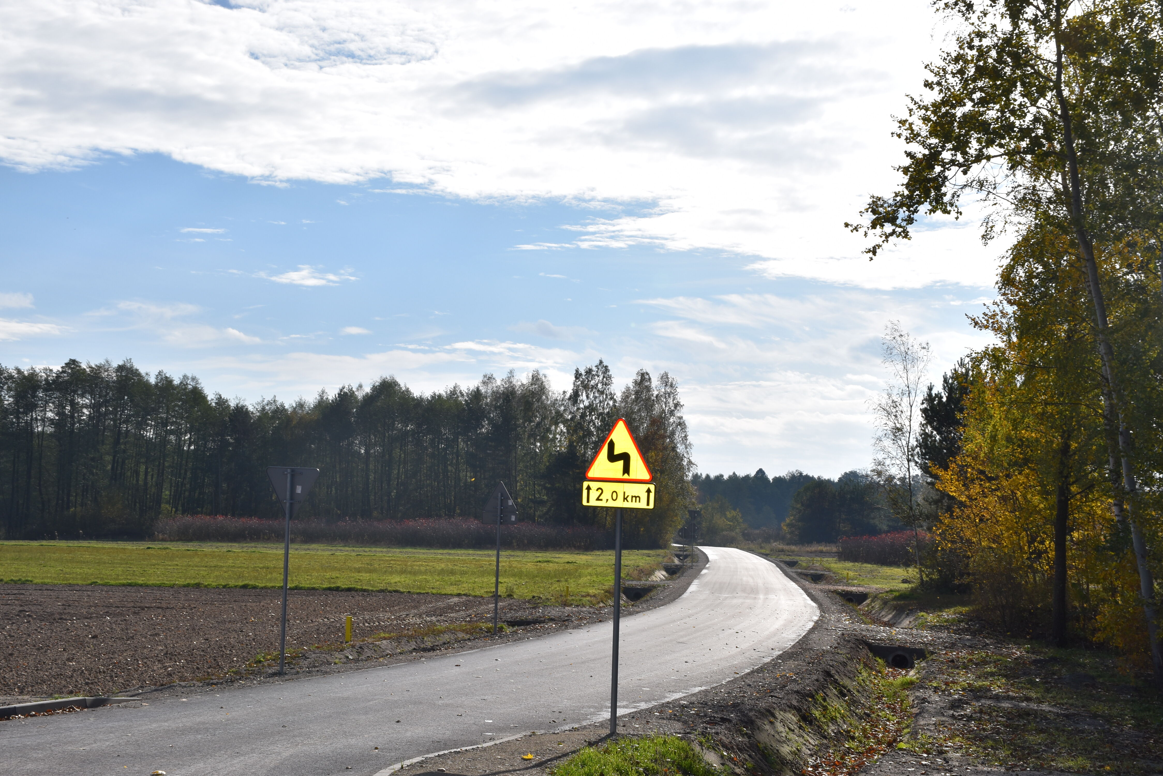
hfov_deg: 38.9
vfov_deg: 26.5
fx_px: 1648
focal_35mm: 51
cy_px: 388
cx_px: 582
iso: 100
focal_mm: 34
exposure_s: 1/200
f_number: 14
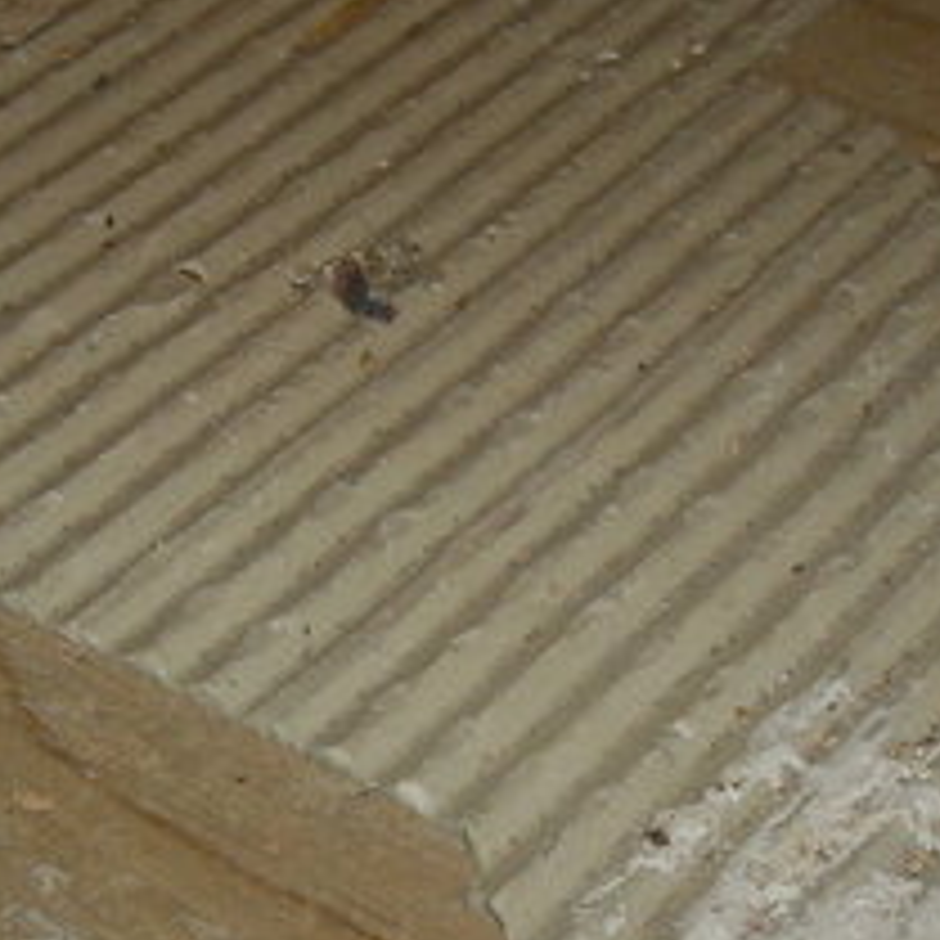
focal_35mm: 103
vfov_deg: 16.8
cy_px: 670
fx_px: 3164
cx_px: 531
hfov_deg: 16.9
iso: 50
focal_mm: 6.2
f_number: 4.3
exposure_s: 1/40
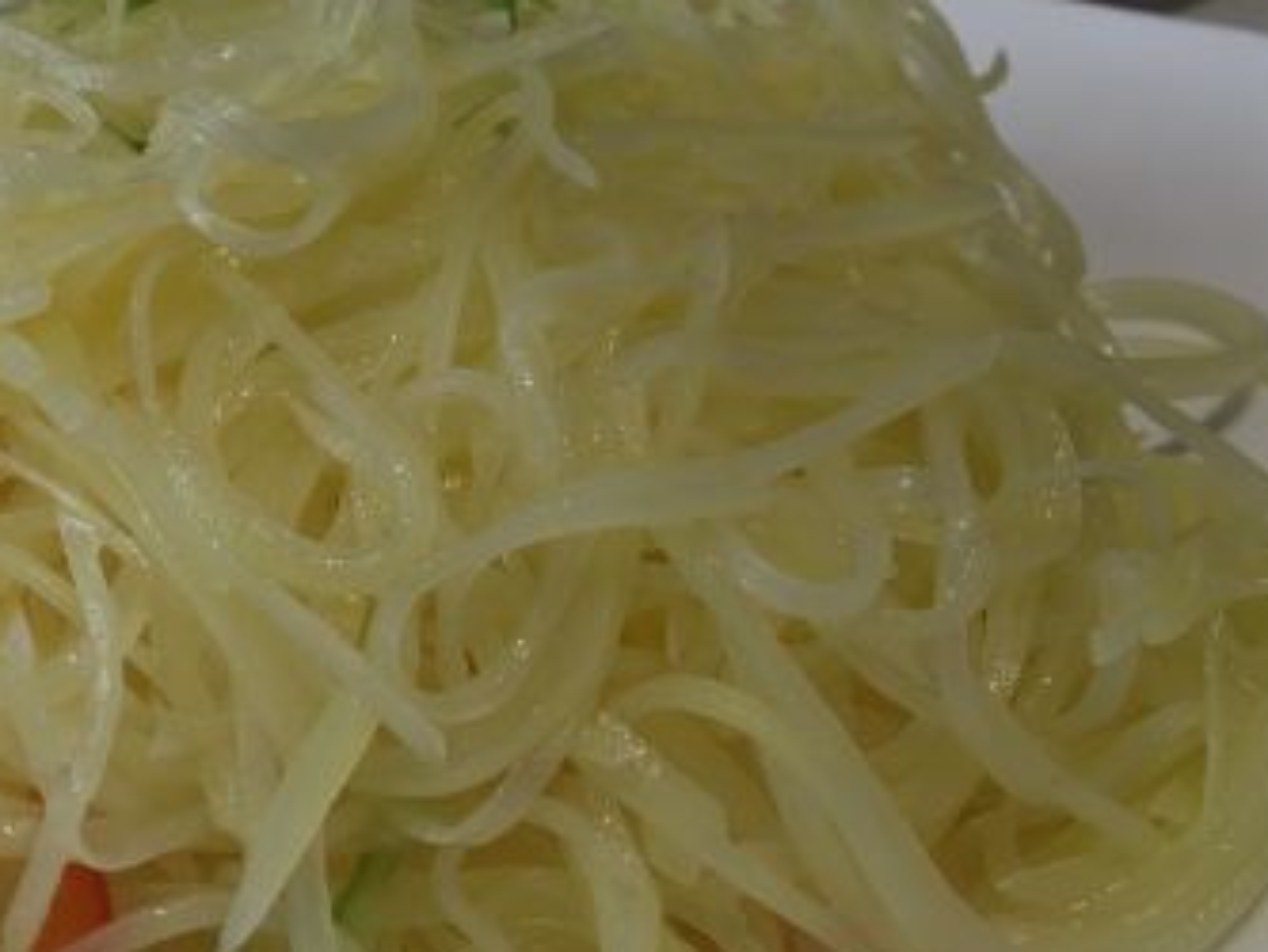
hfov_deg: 31.5
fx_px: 2235
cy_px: 329
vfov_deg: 23.9
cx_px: 465
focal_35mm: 61
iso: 25
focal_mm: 4.15
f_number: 2.2
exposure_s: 1/115
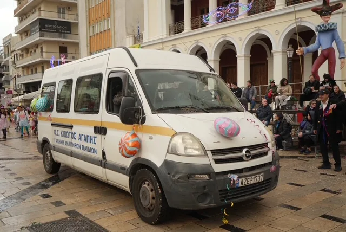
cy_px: 116
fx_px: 308
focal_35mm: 32
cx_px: 173
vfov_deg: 41.2
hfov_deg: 58.7
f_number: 4
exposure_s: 1/1000
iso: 500
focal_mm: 32
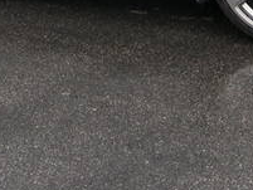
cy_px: -122
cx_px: 108
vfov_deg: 9.5
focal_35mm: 151
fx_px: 1104
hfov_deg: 13.1
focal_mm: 8
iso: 100
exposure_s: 1/164
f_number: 2.8
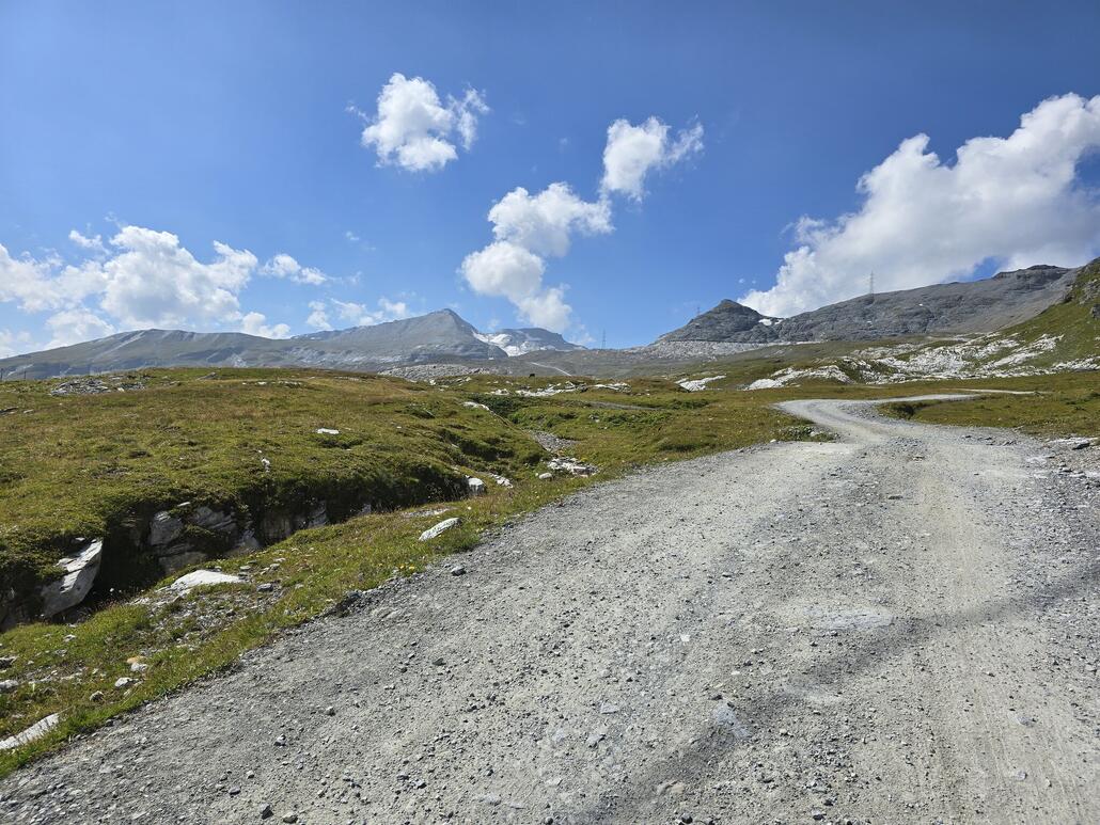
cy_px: 412
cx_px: 550
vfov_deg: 58.9
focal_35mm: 23
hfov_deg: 73.9
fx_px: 731
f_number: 1.7
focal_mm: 6.3
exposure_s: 1/1513
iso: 12
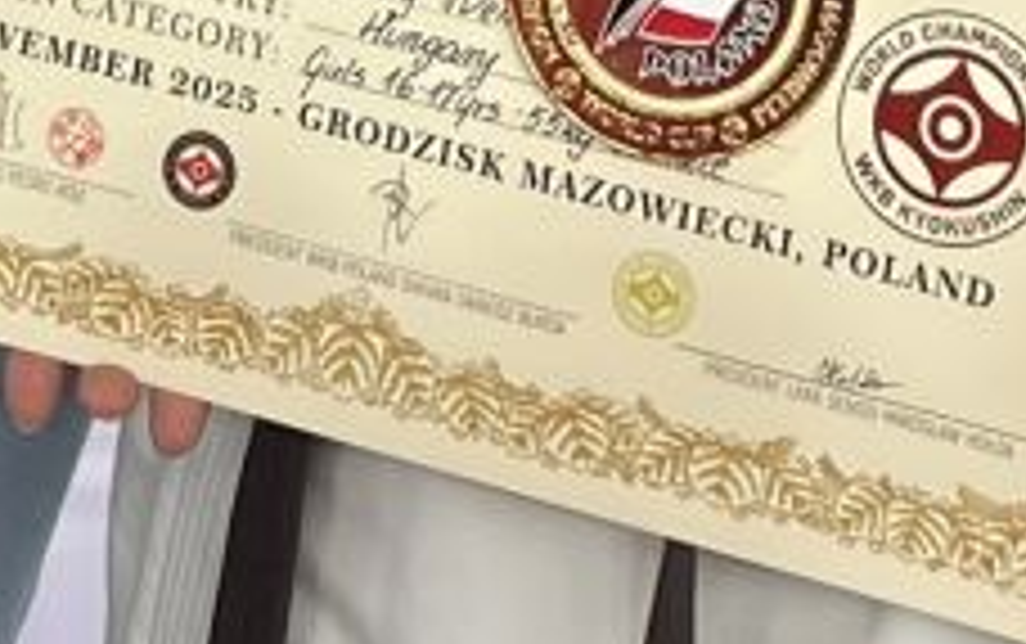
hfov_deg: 14.4
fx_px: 4058
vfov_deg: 7.9
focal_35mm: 145
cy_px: -1274
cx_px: 536
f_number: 1.5
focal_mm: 5.7
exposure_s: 1/80
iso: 125
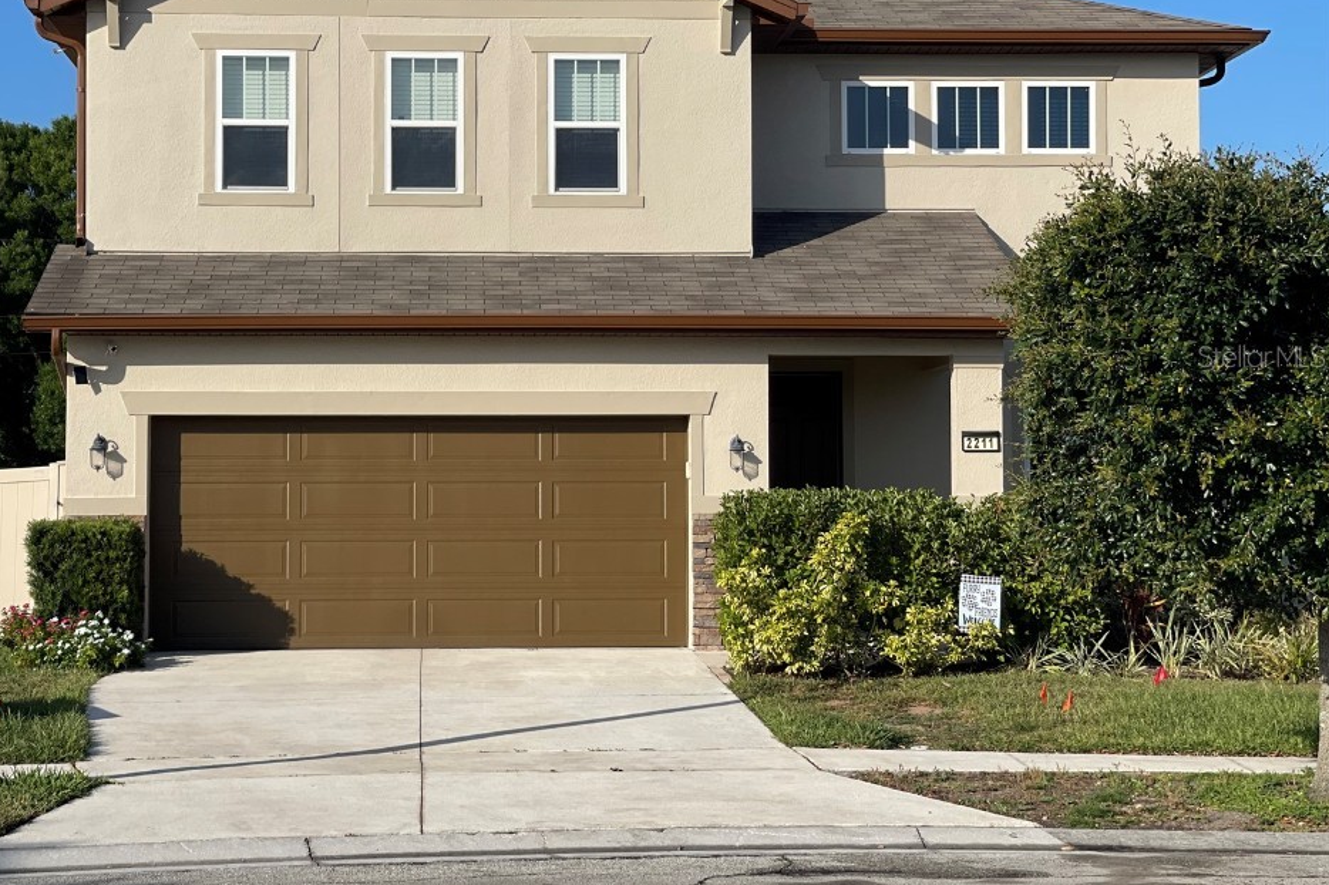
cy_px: 356
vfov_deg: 18.6
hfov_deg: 27.7
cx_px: 603
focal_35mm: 73
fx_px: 2694
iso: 32
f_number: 2.2
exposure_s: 1/2053
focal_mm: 7.5
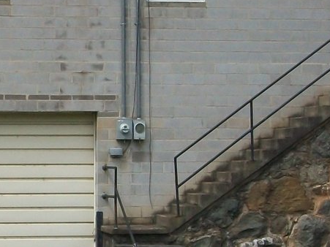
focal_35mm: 141
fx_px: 1344
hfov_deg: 13.8
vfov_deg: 10.5
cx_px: 0
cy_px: 120
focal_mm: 7.1
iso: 80
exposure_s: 1/320
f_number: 6.3
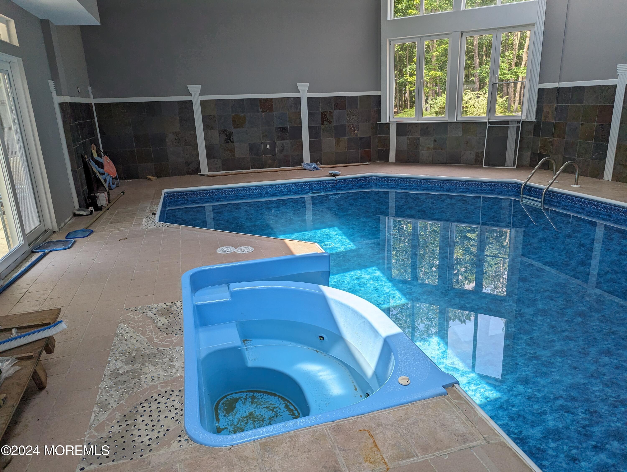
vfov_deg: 56.9
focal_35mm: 24
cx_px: 314
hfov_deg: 71.5
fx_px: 435
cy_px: 236
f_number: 1.85
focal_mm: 6.81
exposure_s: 1/625
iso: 47
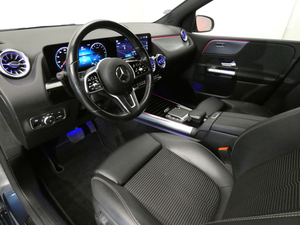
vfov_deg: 66.0
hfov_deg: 81.7
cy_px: 112
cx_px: 150
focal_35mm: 20
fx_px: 173
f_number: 2.8
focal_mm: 3.6
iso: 1600
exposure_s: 1/25
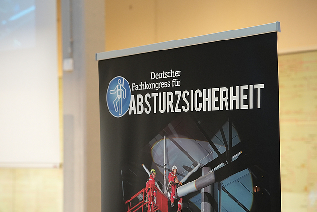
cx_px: 158
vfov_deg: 19.5
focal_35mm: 70
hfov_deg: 28.8
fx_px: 617
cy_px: 106
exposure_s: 1/60
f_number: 4.5
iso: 5000
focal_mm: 70
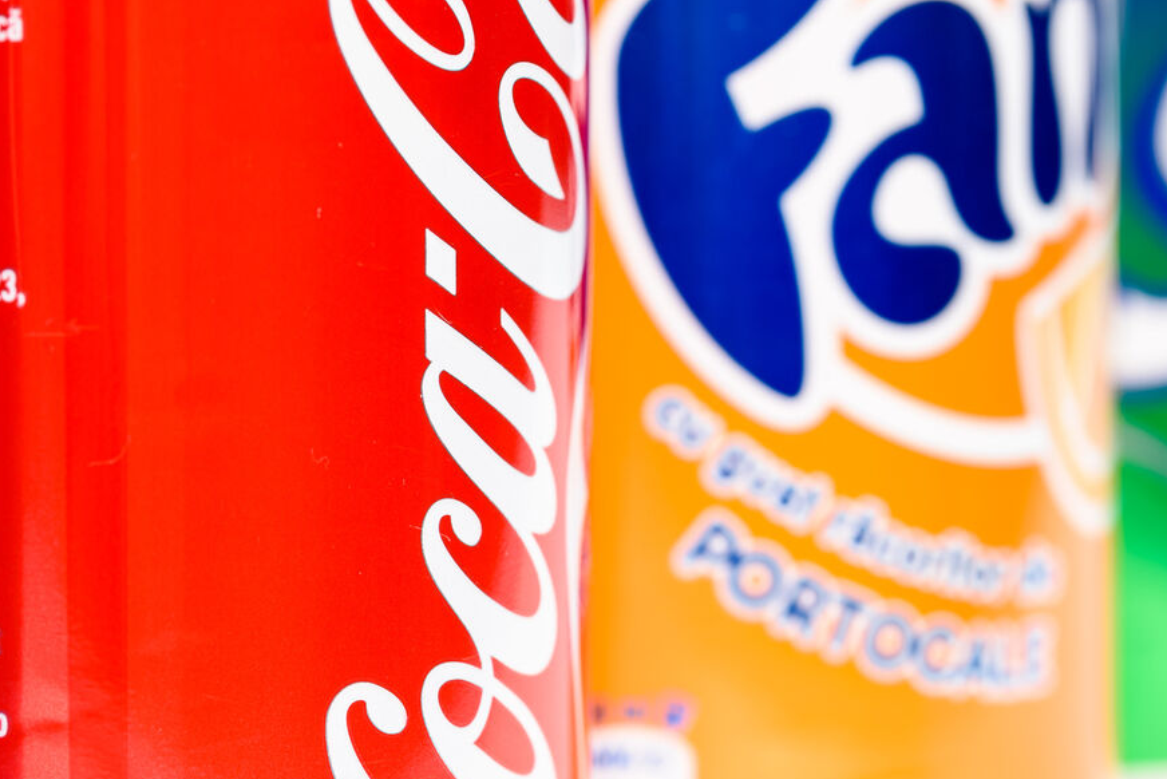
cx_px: 347
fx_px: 5415
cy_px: 537
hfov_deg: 12.3
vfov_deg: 8.2
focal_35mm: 167
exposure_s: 1/160
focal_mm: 90
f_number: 8
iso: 64
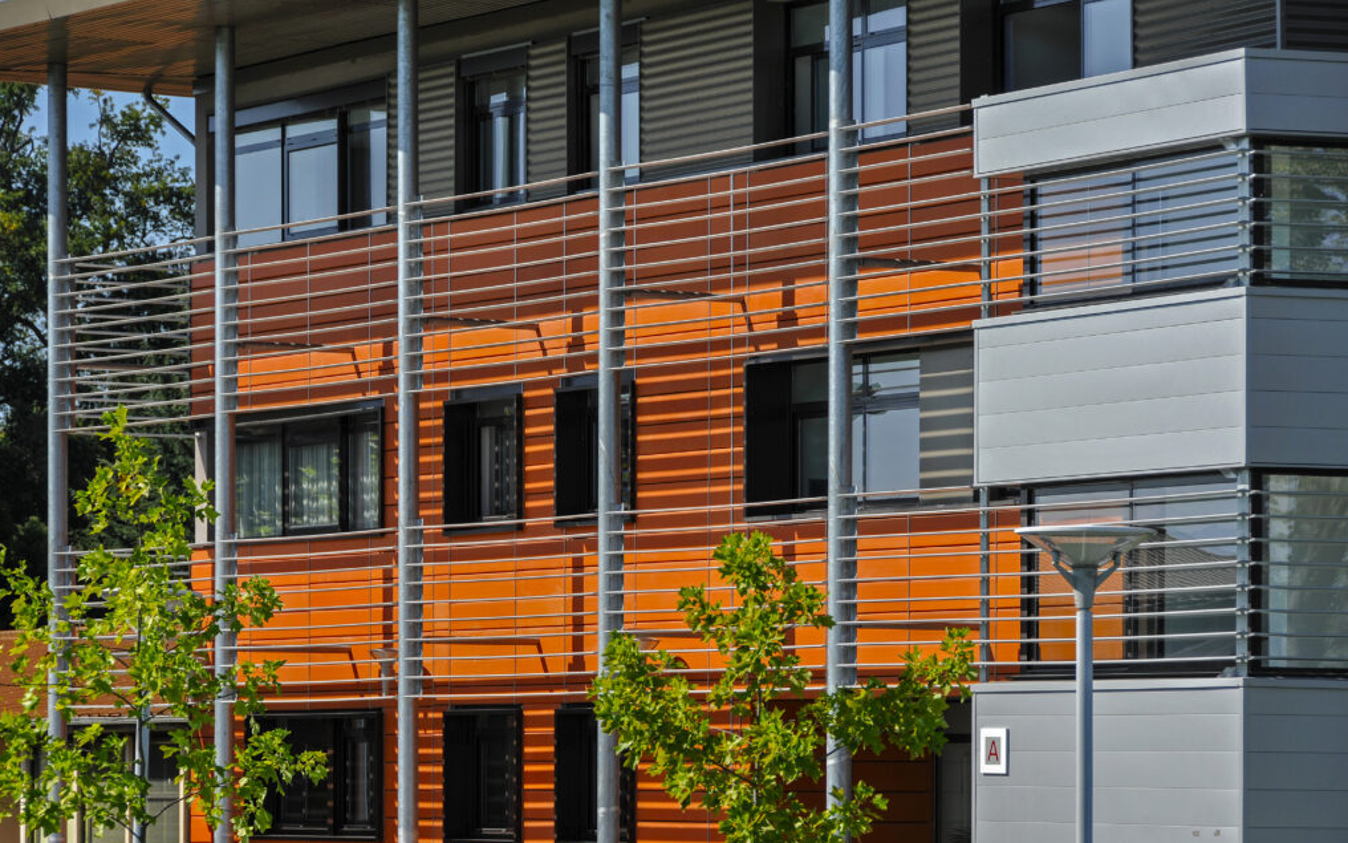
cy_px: 441
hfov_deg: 13.0
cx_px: 671
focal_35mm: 162
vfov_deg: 8.1
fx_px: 5934
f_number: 8
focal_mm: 105
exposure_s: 1/640
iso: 200
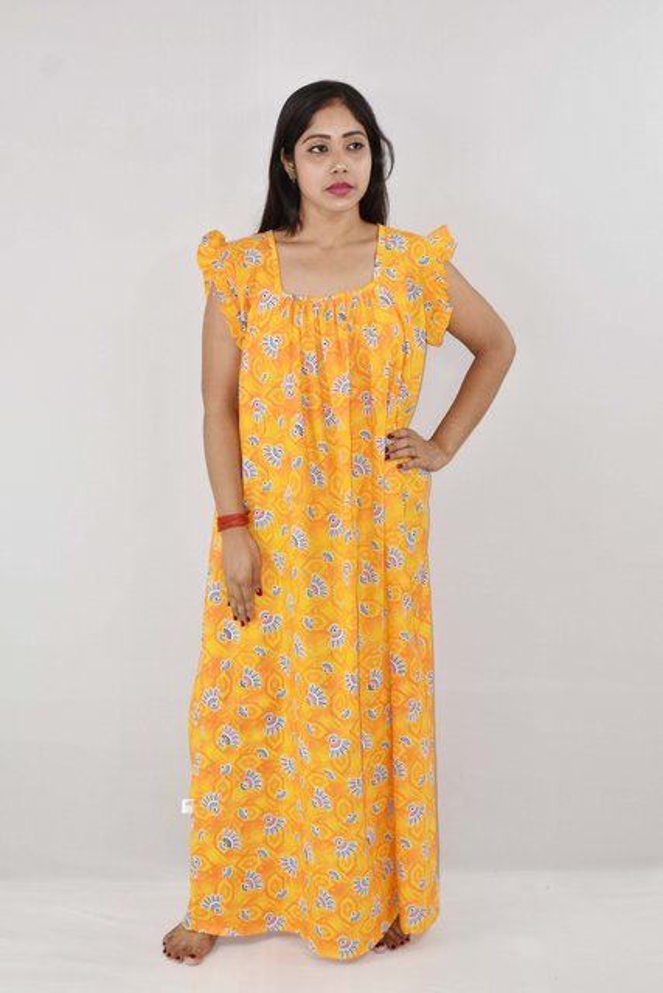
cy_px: 496
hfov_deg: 23.8
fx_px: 1574
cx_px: 332
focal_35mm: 57
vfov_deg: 35.0
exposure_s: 1/125
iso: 280
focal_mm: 38
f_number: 5.6
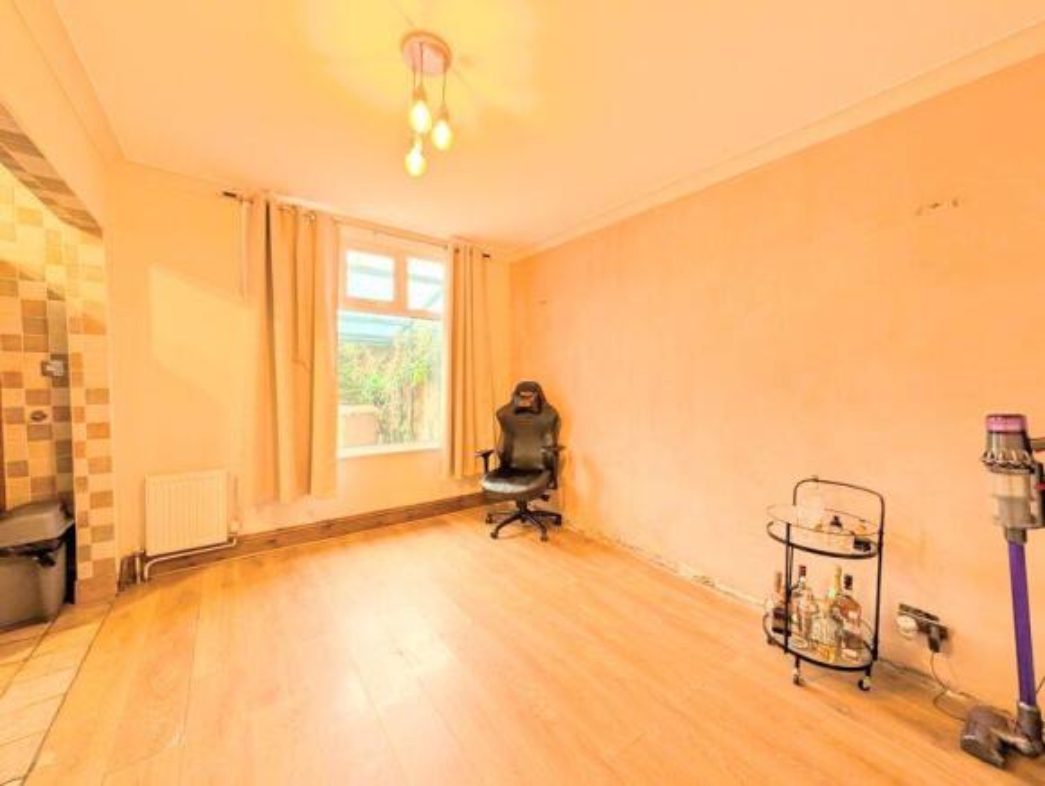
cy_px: 393
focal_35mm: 12
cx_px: 522
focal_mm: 2.02
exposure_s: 1/25
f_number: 1.7
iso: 62
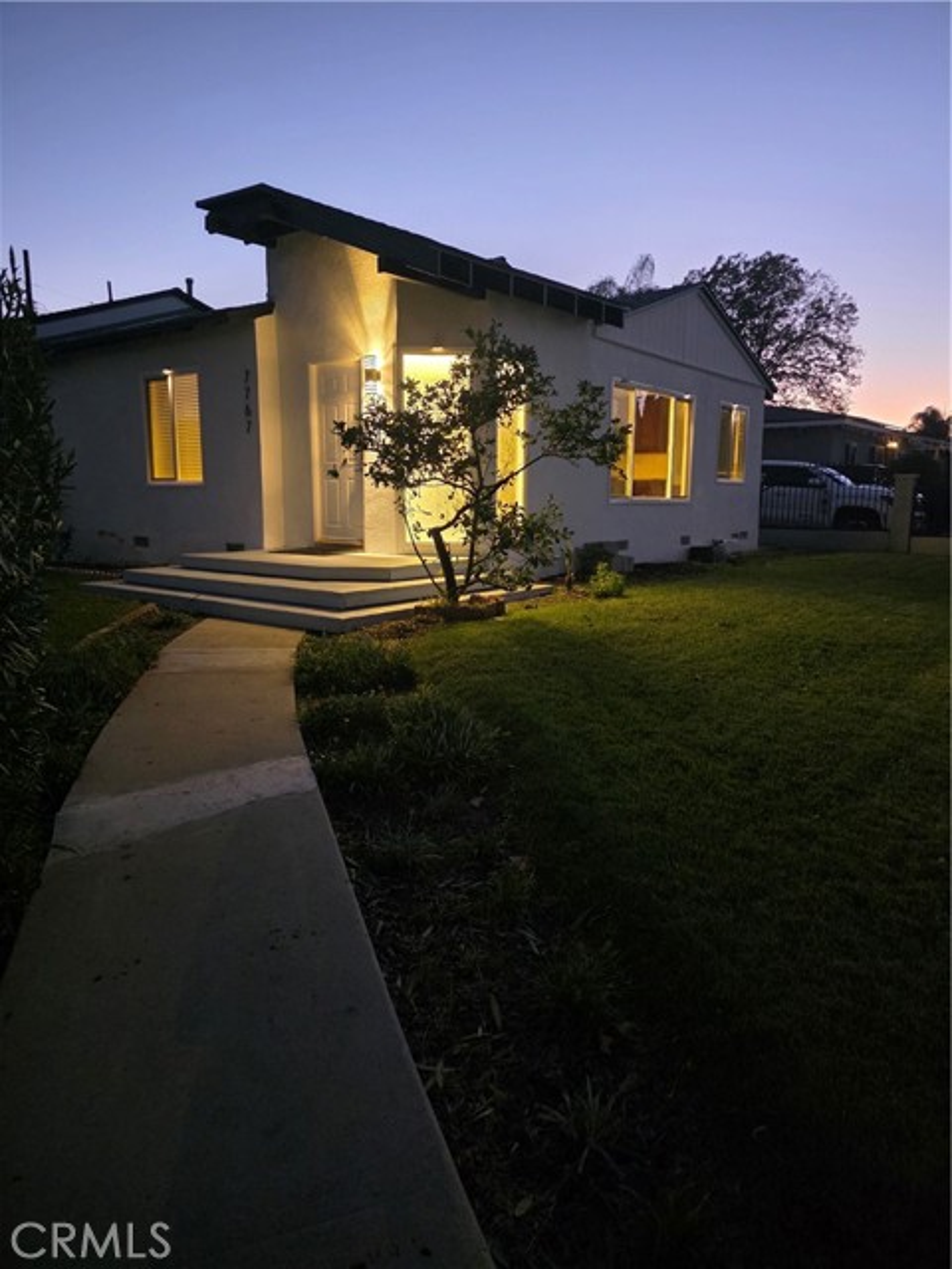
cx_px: 476
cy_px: 634
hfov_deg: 58.9
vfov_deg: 73.9
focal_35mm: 23
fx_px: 843
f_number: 1.7
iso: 1600
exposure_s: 1/40
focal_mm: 6.3
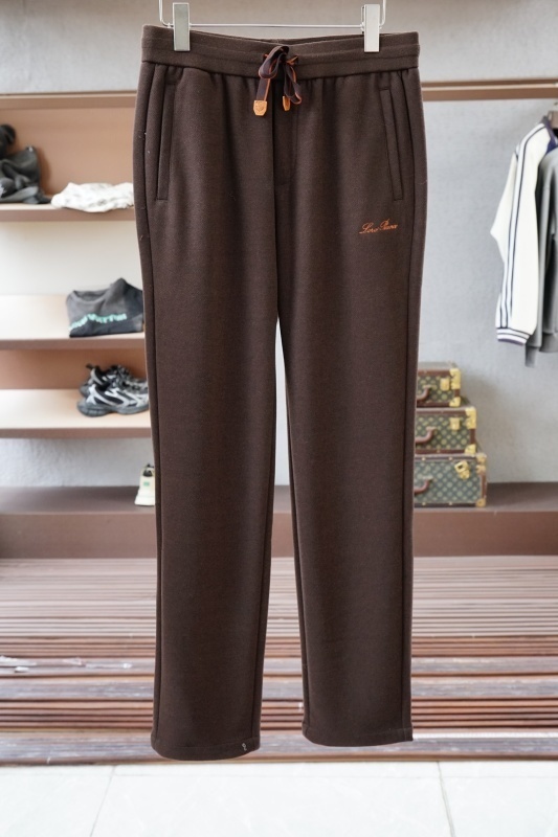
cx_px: 279
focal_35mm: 42
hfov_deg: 31.9
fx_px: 977
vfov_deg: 46.4
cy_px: 418
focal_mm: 28
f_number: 4.5
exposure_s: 1/125
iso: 1000
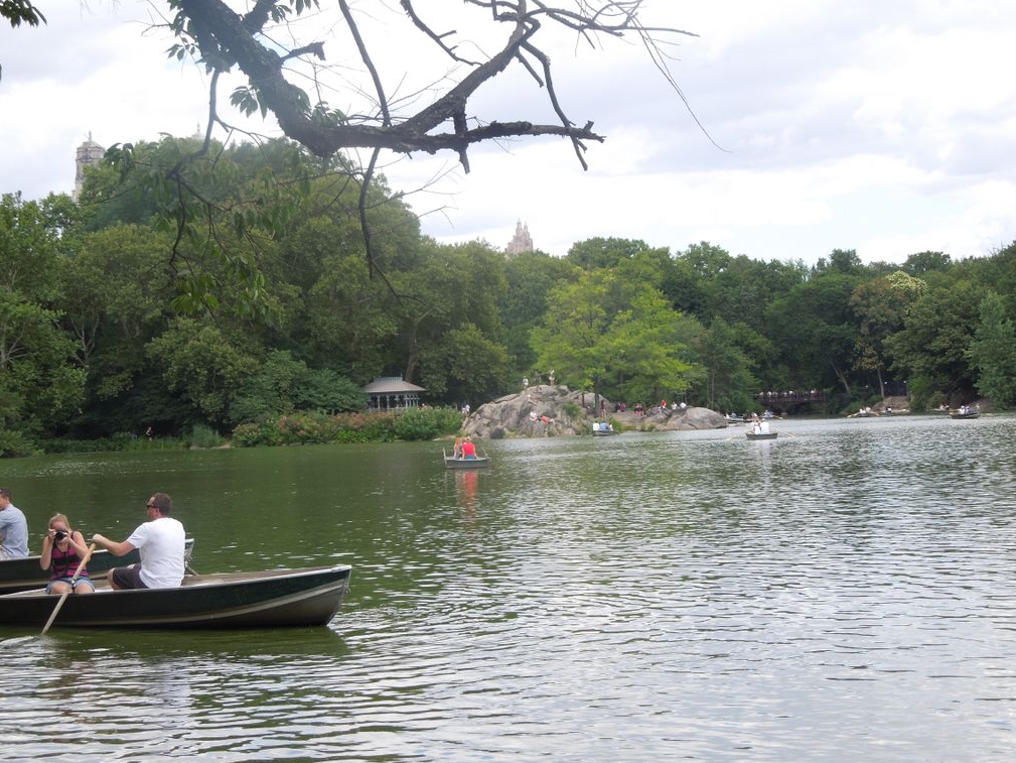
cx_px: 514
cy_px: 385
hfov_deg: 27.8
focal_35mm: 70
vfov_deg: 21.0
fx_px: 2055
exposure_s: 1/250
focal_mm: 12.5
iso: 100
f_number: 4.4
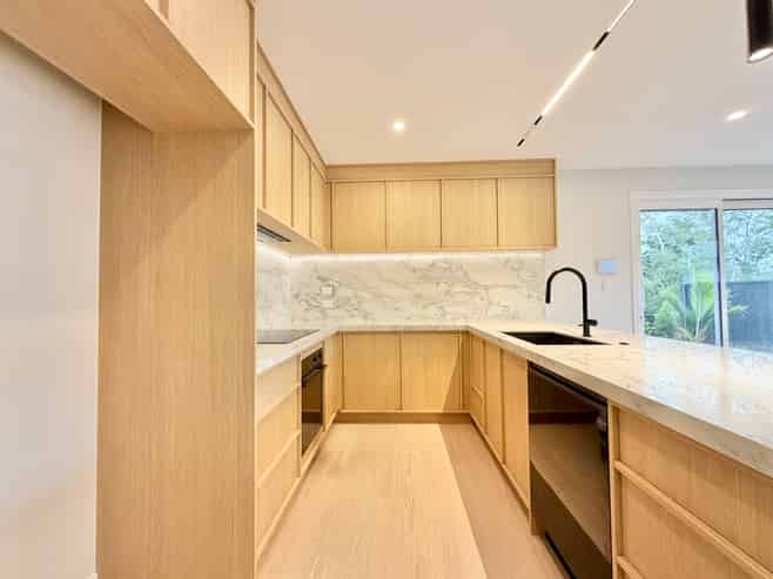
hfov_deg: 102.1
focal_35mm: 14
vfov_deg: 85.6
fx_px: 313
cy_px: 290
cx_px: 386
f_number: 2.2
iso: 160
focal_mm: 2.22
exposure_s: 1/121
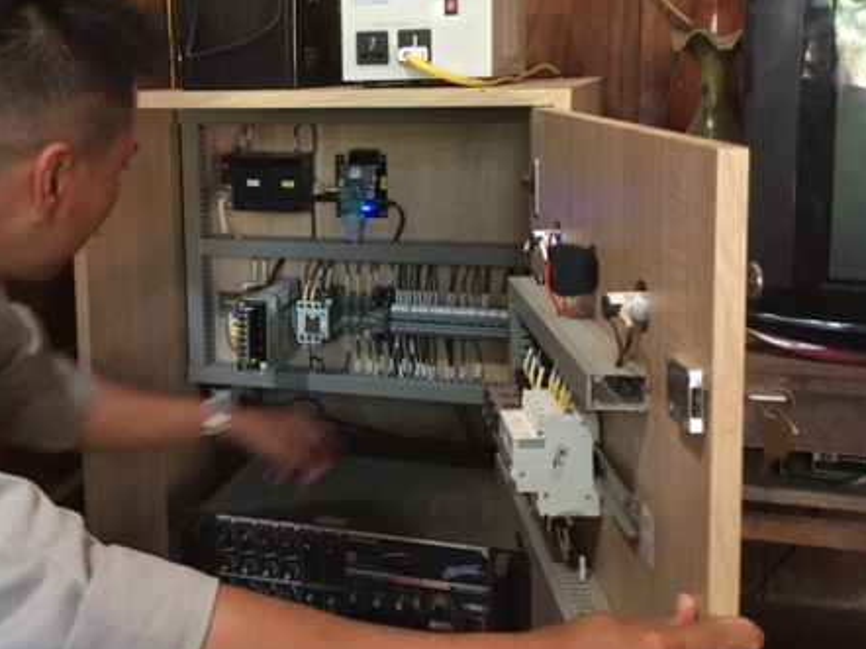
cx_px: 294
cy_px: 202
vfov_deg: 33.9
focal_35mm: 42
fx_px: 1050
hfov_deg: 44.2
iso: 250
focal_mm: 4.15
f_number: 2.2
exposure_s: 1/20
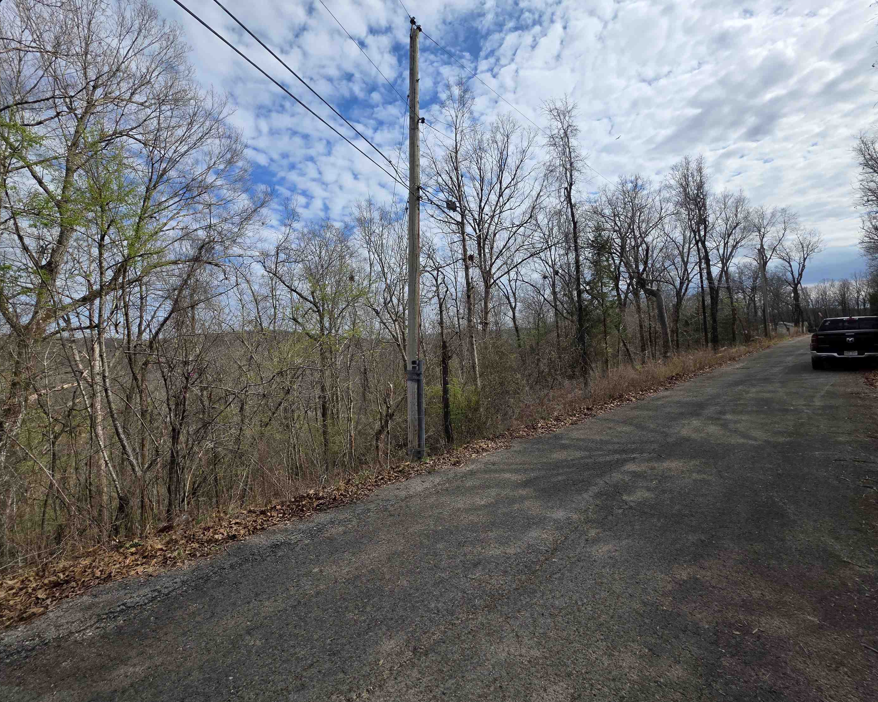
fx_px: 364
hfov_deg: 100.6
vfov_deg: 88.0
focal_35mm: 14
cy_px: 343
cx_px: 420
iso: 40
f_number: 1.9
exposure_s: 1/2544
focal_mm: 2.2
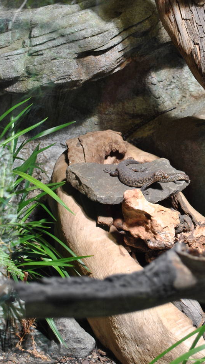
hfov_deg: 12.9
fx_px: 897
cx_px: 195
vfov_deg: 22.8
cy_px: 113
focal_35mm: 93
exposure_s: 1/30
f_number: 5
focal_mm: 35
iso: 280
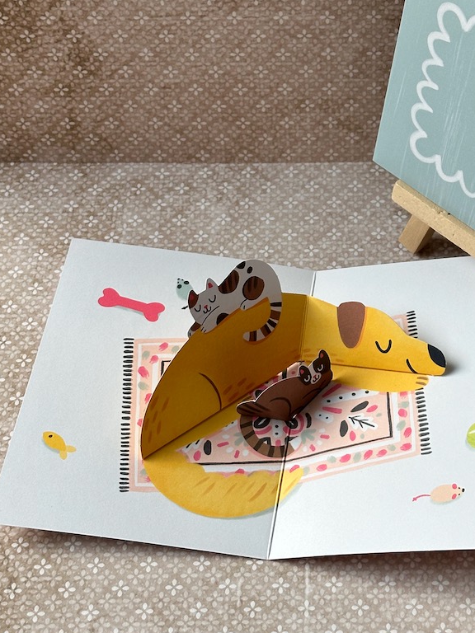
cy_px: 236
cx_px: 354
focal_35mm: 80
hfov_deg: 18.3
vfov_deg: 24.3
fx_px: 1464
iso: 64
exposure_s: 1/238
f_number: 1.78
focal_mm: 6.86
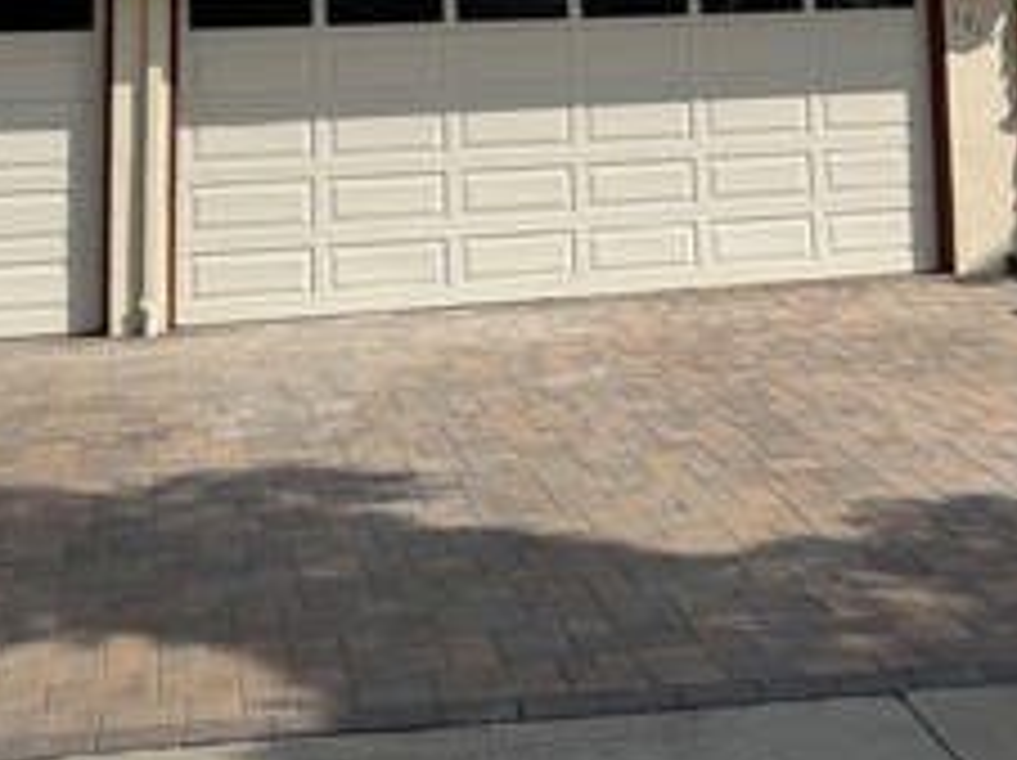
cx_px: 770
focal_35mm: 68
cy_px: -148
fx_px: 1996
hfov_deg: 28.2
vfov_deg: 20.2
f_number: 1.78
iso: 80
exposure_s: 1/7937
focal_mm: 6.76
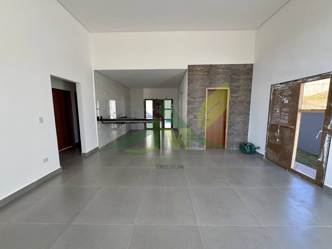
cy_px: 124
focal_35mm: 14
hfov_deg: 102.1
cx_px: 166
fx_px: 134
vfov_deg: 85.7
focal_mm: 2.22
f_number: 2.2
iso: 50
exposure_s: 1/99
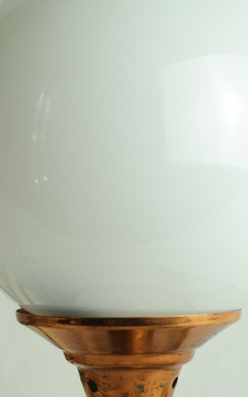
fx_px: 1763
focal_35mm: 163
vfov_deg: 12.8
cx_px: 134
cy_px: 316
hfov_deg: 8.0
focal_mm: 50
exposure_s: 1/30
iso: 200
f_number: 5.6
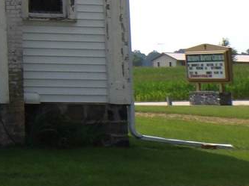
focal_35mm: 131
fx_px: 942
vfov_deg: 10.7
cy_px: -125
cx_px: -183
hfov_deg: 13.6
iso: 125
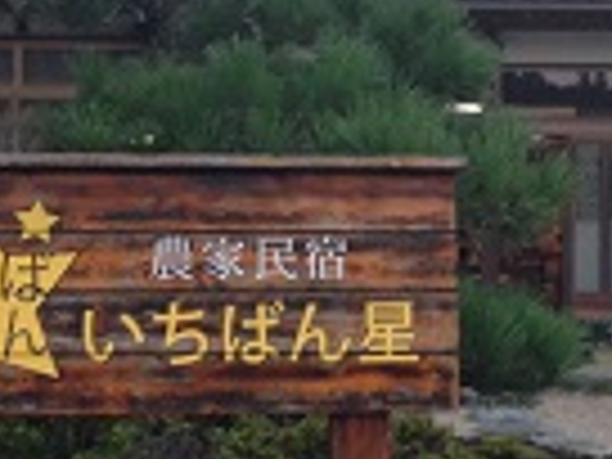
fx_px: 2104
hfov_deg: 16.5
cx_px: 369
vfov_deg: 12.4
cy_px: 212
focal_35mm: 119
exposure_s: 1/20
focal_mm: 4.12
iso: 100
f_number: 2.4
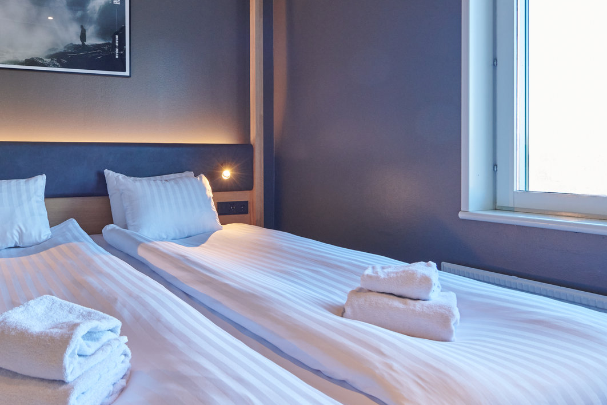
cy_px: 172
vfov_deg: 47.8
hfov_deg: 63.8
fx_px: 455
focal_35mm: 27
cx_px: 160
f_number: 7.1
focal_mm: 14
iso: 500
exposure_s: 1/40
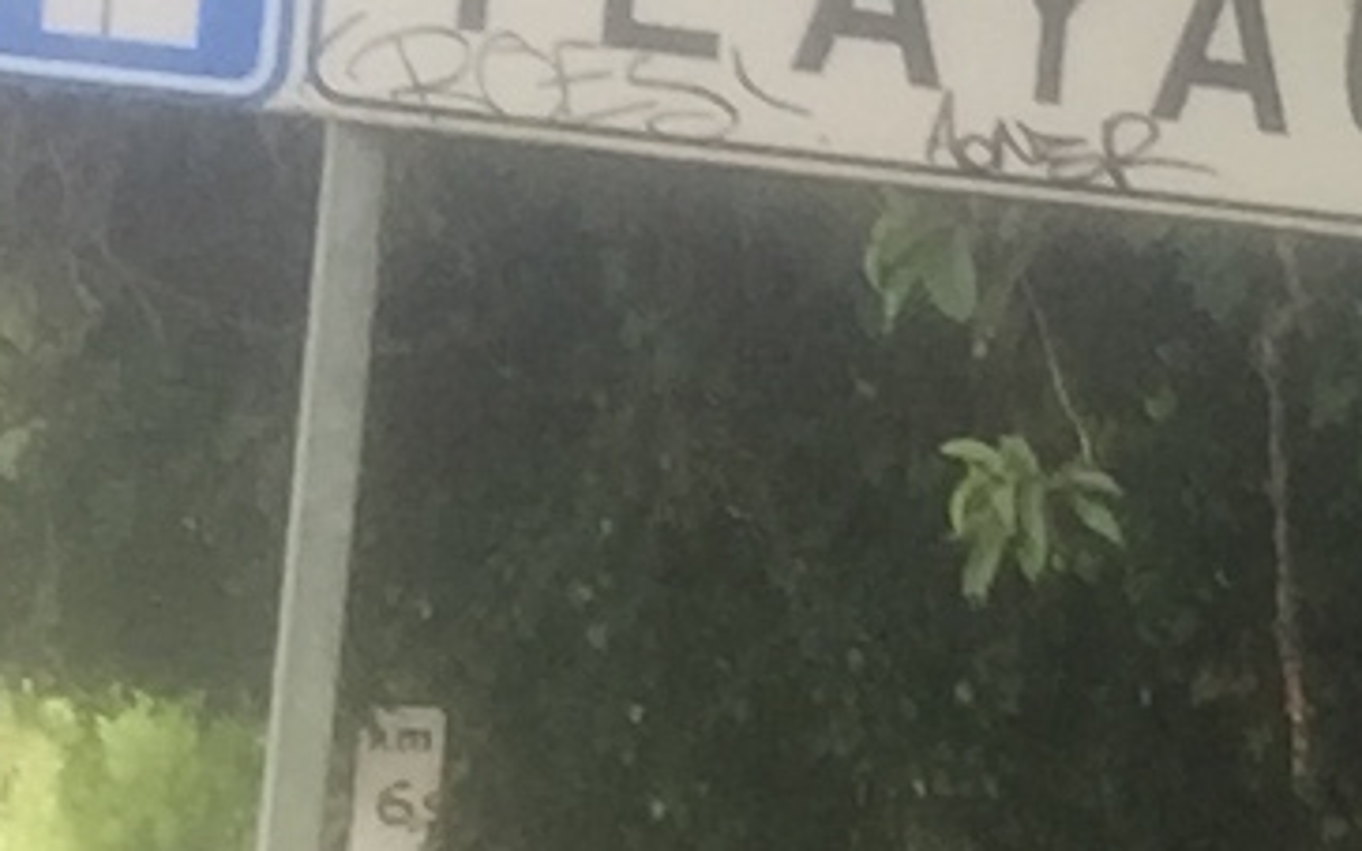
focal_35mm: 116
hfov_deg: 16.1
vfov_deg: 11.3
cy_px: 649
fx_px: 4306
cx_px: 2172
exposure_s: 1/206
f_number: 2.2
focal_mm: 2.65
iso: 32
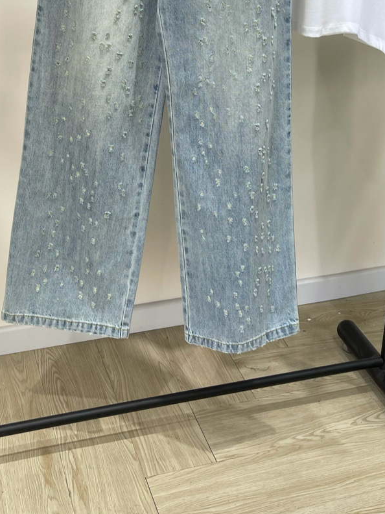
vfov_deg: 32.8
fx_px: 831
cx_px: 180
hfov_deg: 26.1
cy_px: 64
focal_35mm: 56
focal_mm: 5.1
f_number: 1.6
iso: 32
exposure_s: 1/121
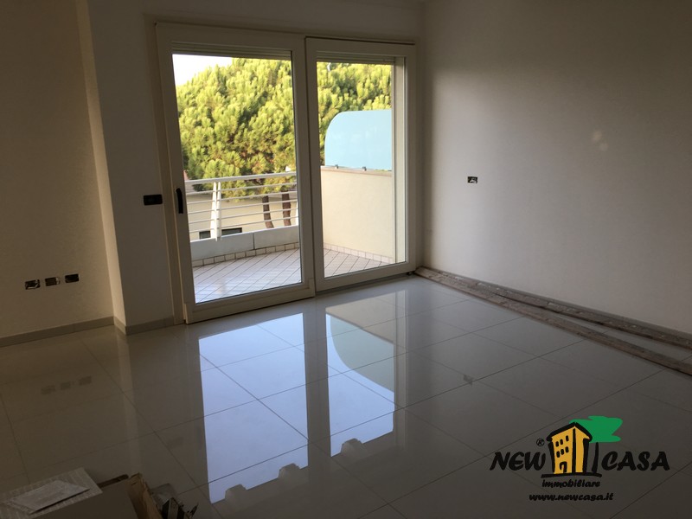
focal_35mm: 29
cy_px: 260
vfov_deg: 48.2
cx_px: 346
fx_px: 580
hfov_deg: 61.7
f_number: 2.2
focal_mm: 4.15
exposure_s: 1/100
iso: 25
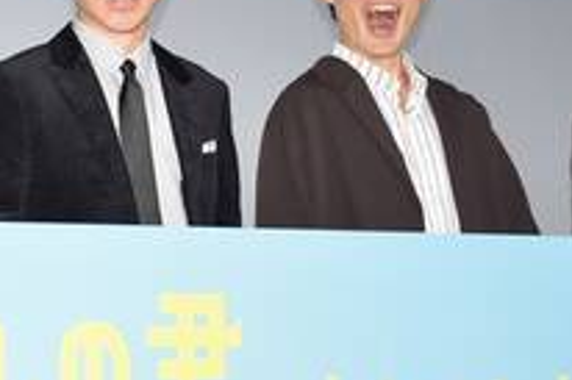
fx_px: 3937
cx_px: 8
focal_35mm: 248
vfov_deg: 5.5
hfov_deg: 8.3
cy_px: 248
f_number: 5
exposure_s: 1/200
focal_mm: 85
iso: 4000
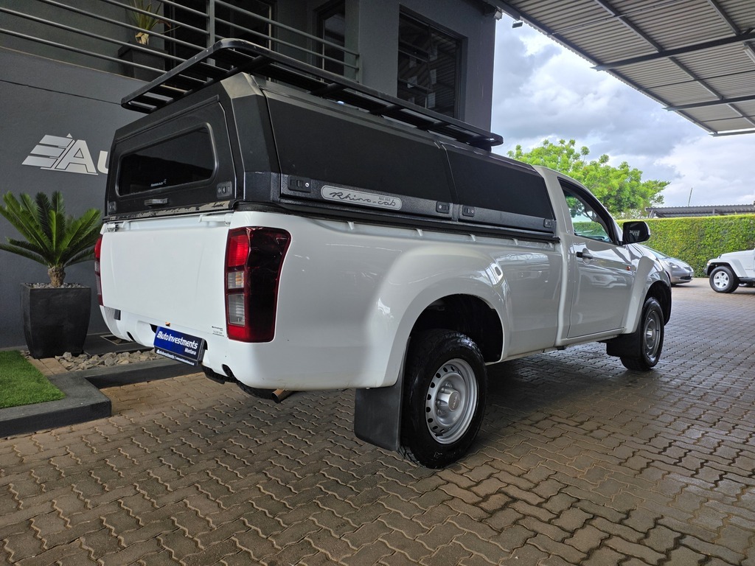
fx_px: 502
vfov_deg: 58.9
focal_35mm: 23
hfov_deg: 73.9
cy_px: 283
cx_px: 378
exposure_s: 1/359
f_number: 1.7
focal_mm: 6.25
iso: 32
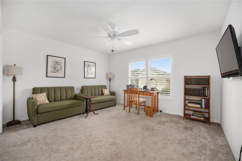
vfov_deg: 81.2
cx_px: 121
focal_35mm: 14
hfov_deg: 104.3
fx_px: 94
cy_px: 80
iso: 400
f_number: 7.1
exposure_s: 1/6
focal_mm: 14
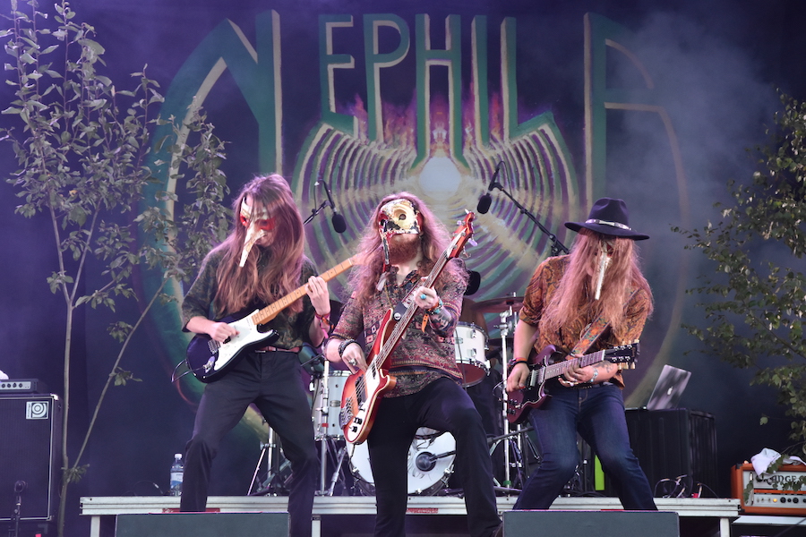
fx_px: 2519
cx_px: 403
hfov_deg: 18.2
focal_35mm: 112
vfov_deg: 12.2
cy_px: 268
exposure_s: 1/200
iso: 1250
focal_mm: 75
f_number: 5.3
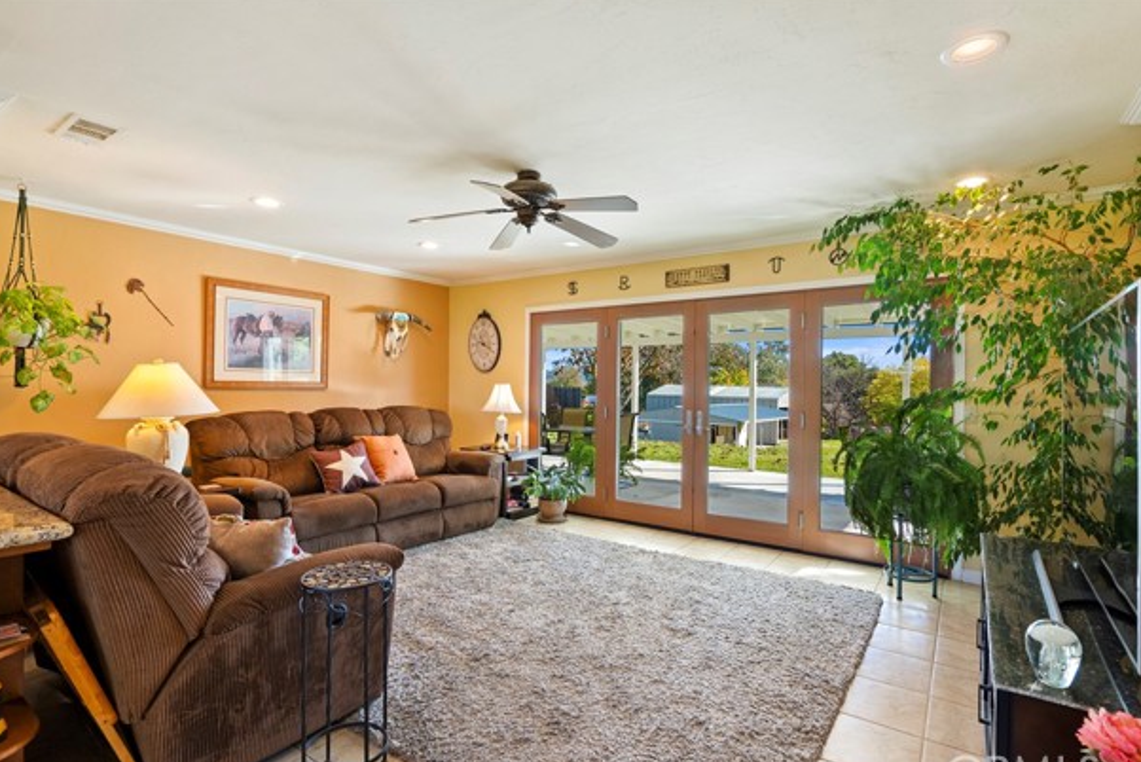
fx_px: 539
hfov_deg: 93.2
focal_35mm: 17
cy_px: 395
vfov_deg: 70.5
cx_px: 570
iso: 400
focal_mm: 16
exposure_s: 1/10
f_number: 7.1
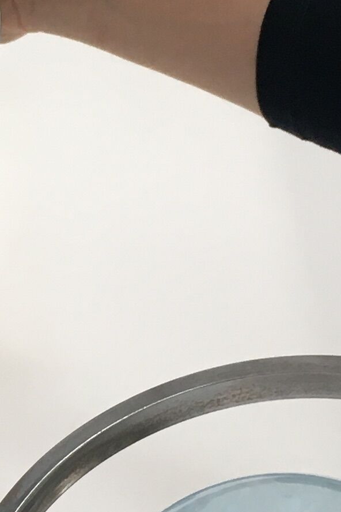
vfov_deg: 14.9
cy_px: 431
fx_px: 1946
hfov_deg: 9.8
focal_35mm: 137
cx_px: -134
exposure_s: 1/33
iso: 64
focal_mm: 4.15
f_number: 2.2
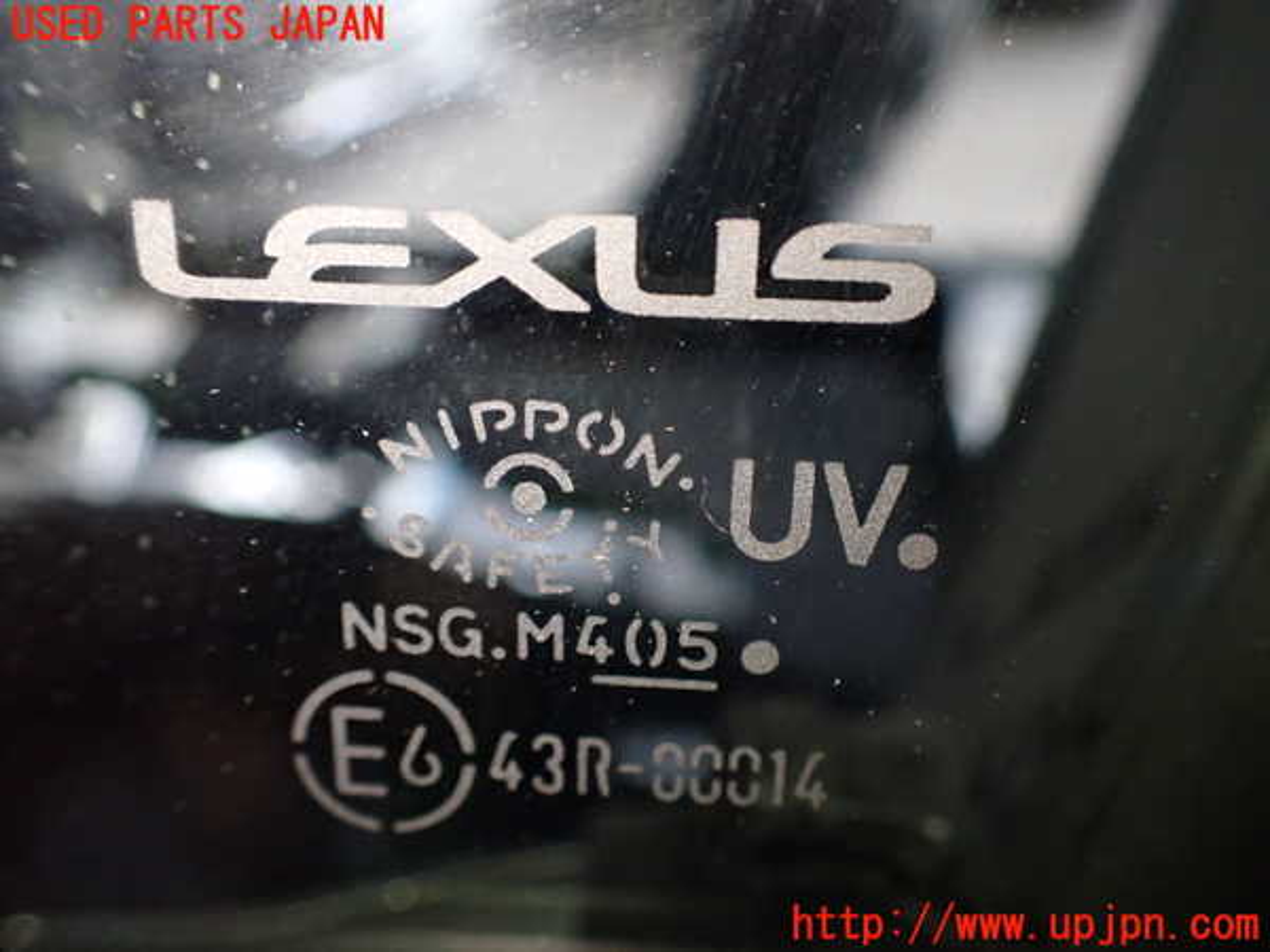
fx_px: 1101
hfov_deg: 60.0
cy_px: 476
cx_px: 635
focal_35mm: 30
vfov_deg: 46.8
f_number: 2.3
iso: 640
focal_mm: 5.4
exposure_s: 1/125
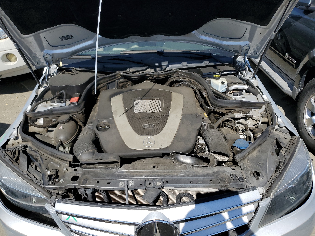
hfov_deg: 67.3
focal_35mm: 26
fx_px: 237
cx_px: 158
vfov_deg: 53.1
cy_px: 118
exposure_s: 1/3333
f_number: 1.5
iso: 50
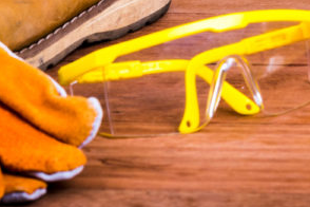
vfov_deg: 4.4
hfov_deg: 6.7
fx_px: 2635
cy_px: -161
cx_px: 277
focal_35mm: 306
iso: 100
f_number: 9
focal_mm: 75
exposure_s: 1/160
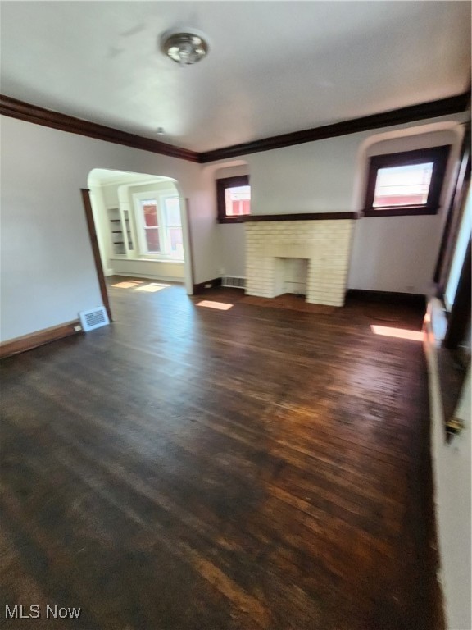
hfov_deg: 89.9
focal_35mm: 13
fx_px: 236
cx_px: 236
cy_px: 315
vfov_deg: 106.2
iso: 320
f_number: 2.2
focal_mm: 2.2
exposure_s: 1/60
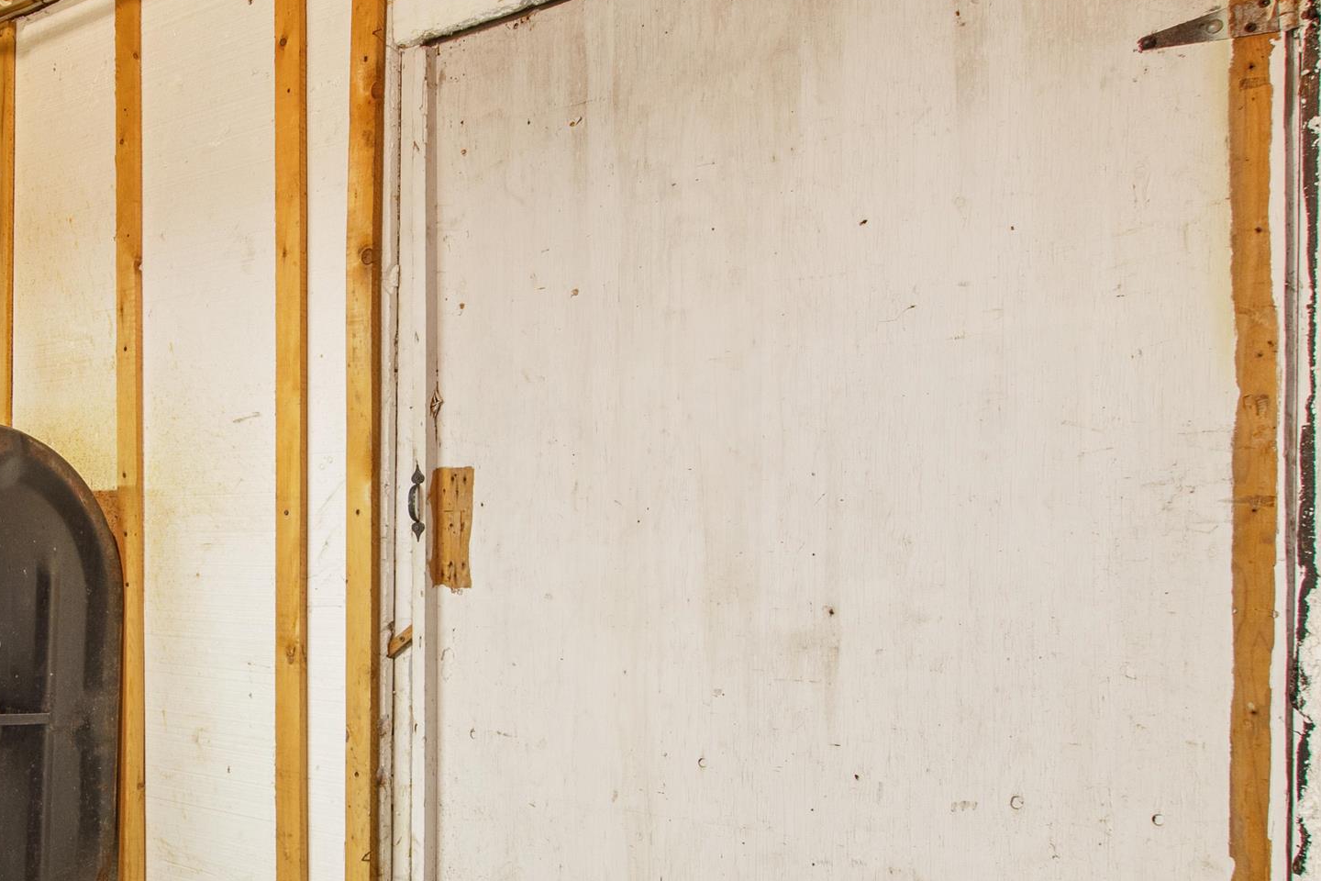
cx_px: 211
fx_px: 1174
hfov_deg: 53.6
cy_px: 529
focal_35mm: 32
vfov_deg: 40.9
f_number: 8
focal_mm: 10
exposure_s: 1/2.5
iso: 100
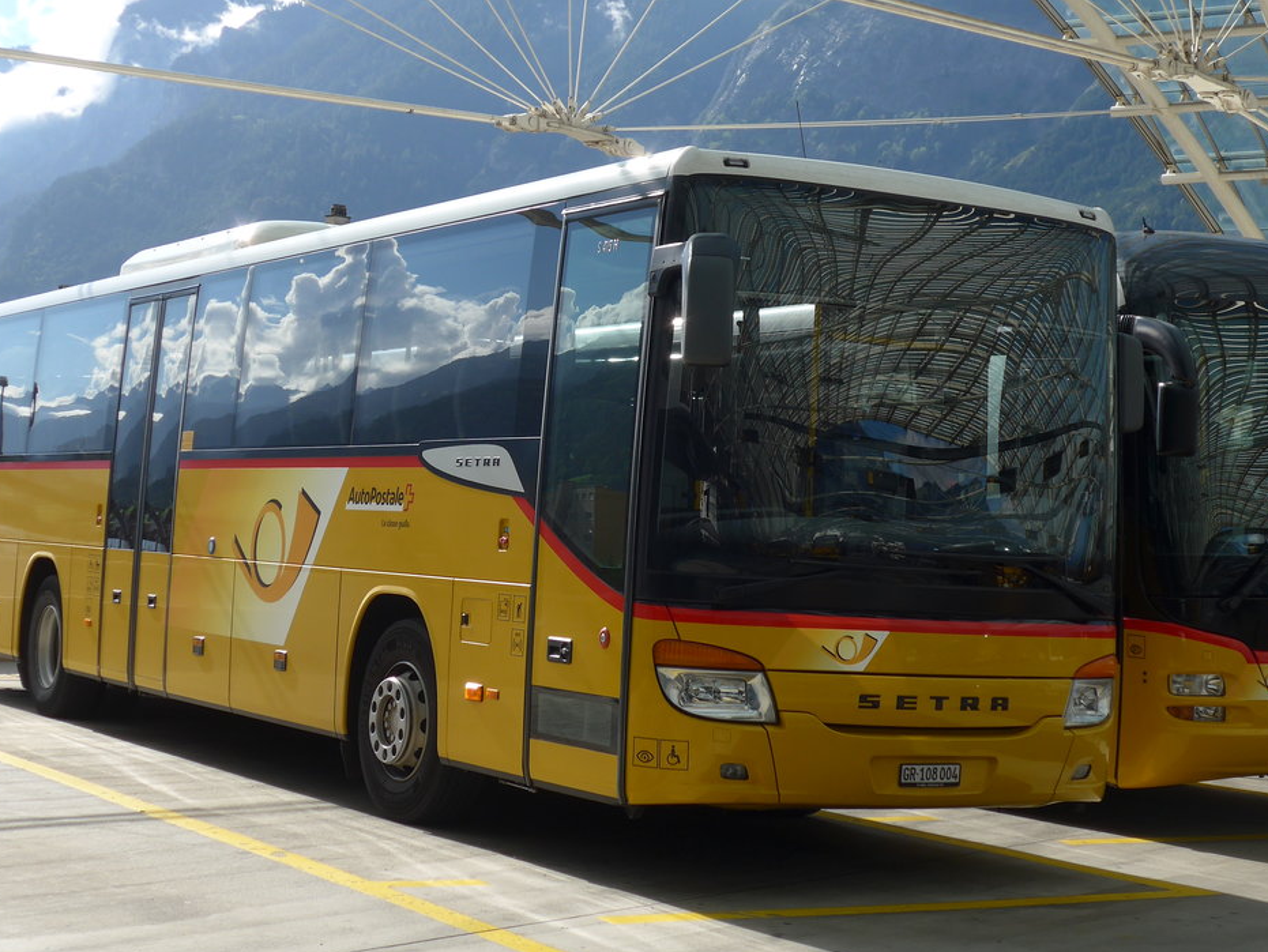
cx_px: 601
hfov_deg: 29.0
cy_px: 383
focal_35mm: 67
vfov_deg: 21.9
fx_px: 2455
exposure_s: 1/1000
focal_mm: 10.7
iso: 80
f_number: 3.3
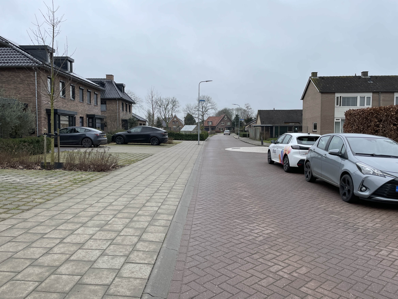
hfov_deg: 67.3
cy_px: 150
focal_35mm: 26
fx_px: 299
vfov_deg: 53.1
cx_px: 199
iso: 32
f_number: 1.6
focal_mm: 4.2
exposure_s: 1/932
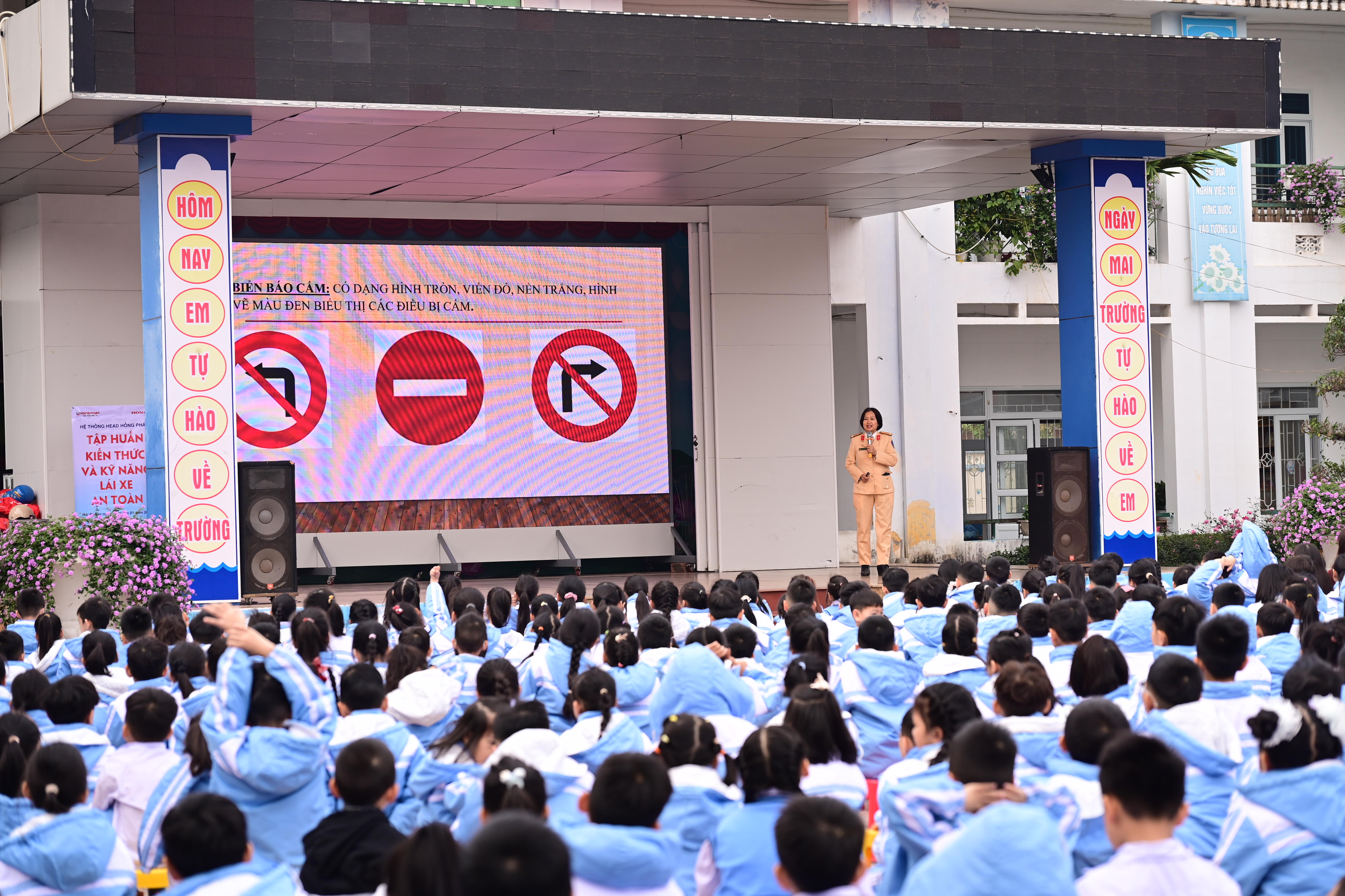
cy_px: 448
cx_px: 672
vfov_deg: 18.2
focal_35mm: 75
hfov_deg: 27.0
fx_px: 2801
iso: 160
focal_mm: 75
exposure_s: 1/160
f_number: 4
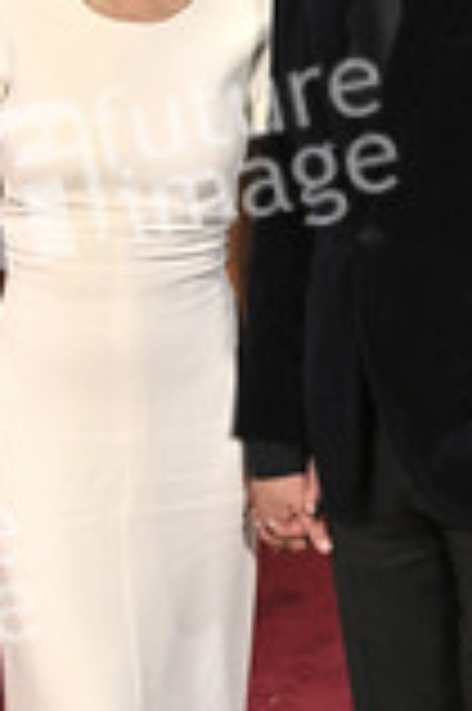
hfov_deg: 13.5
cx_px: 297
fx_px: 1991
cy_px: 392
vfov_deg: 20.2
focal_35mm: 101
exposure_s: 1/320
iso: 2500
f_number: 5.6
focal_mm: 40
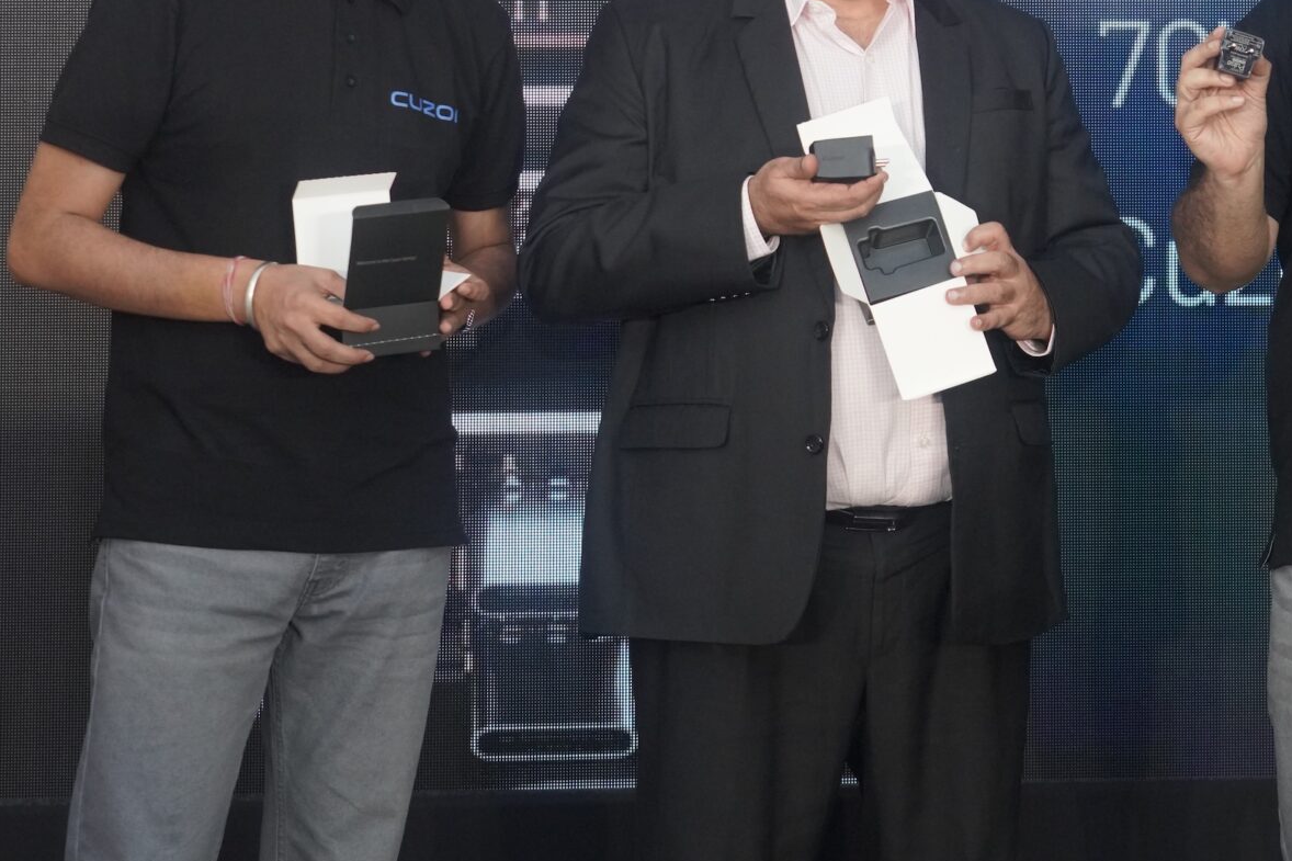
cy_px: 15
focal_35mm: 100
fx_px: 3588
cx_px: 1191
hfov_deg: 20.0
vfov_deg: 13.5
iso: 2500
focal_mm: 46
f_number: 5
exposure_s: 1/160
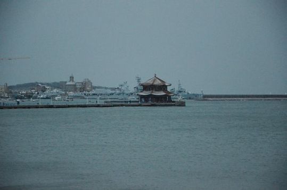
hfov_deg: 14.9
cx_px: 144
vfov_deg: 9.9
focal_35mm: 138
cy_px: 95
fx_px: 1098
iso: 6400
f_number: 5.6
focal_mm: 92
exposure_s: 1/80
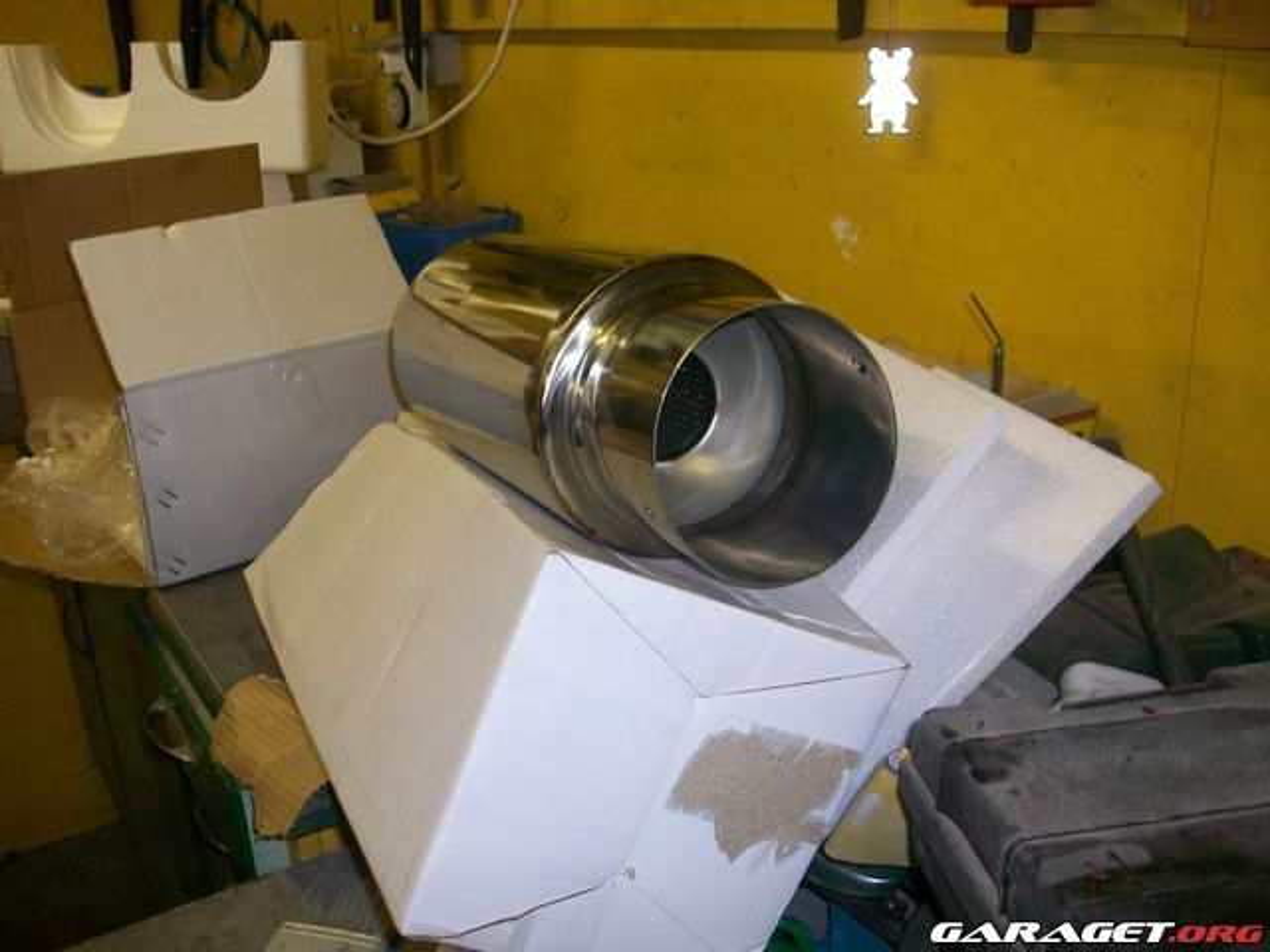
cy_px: 476
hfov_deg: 54.0
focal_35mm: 34
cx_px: 635
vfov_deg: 41.8
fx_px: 1247
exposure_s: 1/60
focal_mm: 5.7
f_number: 2.8
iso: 160
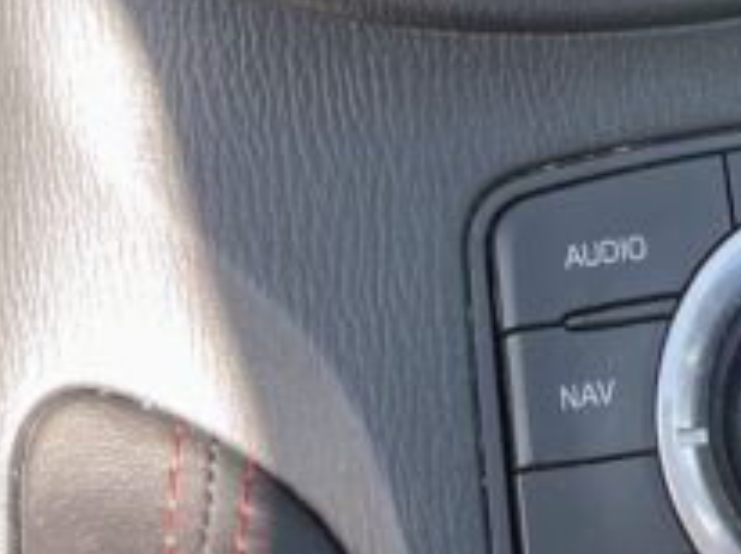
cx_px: 737
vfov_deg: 13.8
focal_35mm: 101
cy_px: -263
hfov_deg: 18.9
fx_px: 2160
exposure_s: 1/121
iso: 40
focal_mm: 4.2
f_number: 1.6
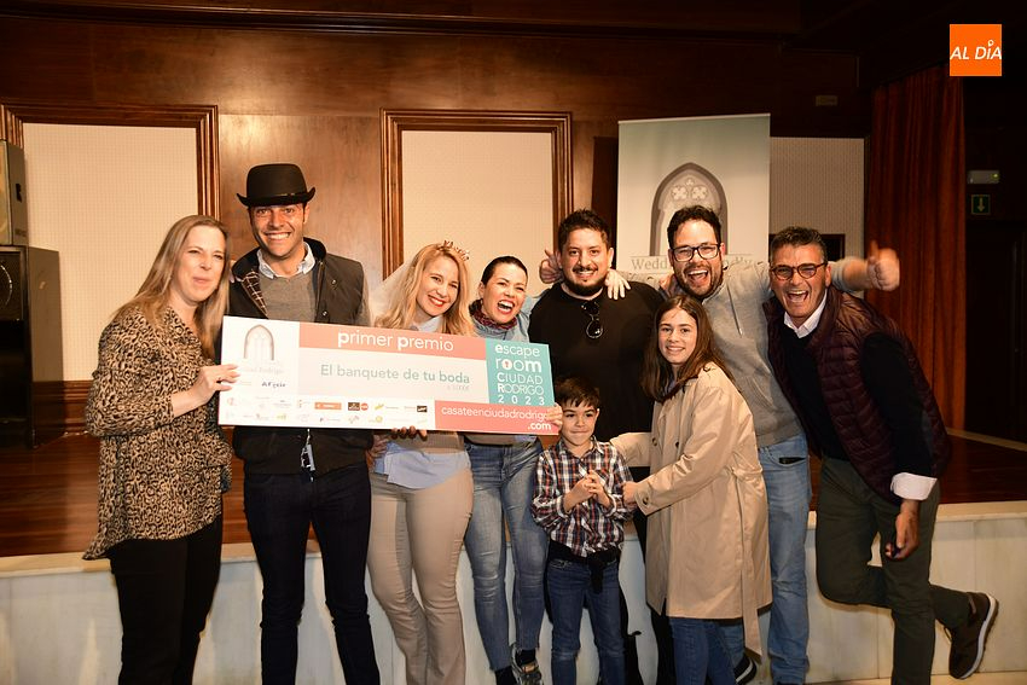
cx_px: 514
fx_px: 970
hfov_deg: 55.8
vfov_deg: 38.9
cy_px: 342
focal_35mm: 34
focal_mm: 34
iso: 1250
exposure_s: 1/60
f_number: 3.5
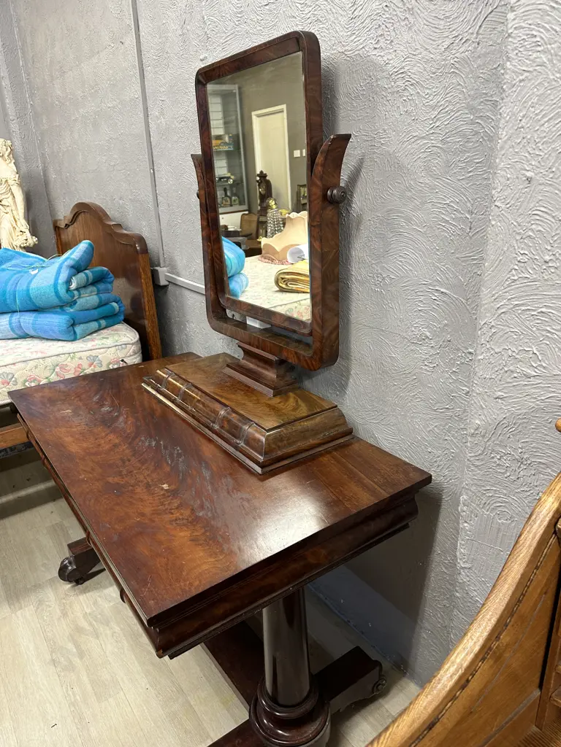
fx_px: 519
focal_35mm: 24
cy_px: 374
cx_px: 280
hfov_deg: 56.8
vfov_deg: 71.6
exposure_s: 1/50
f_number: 1.78
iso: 160
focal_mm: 6.86
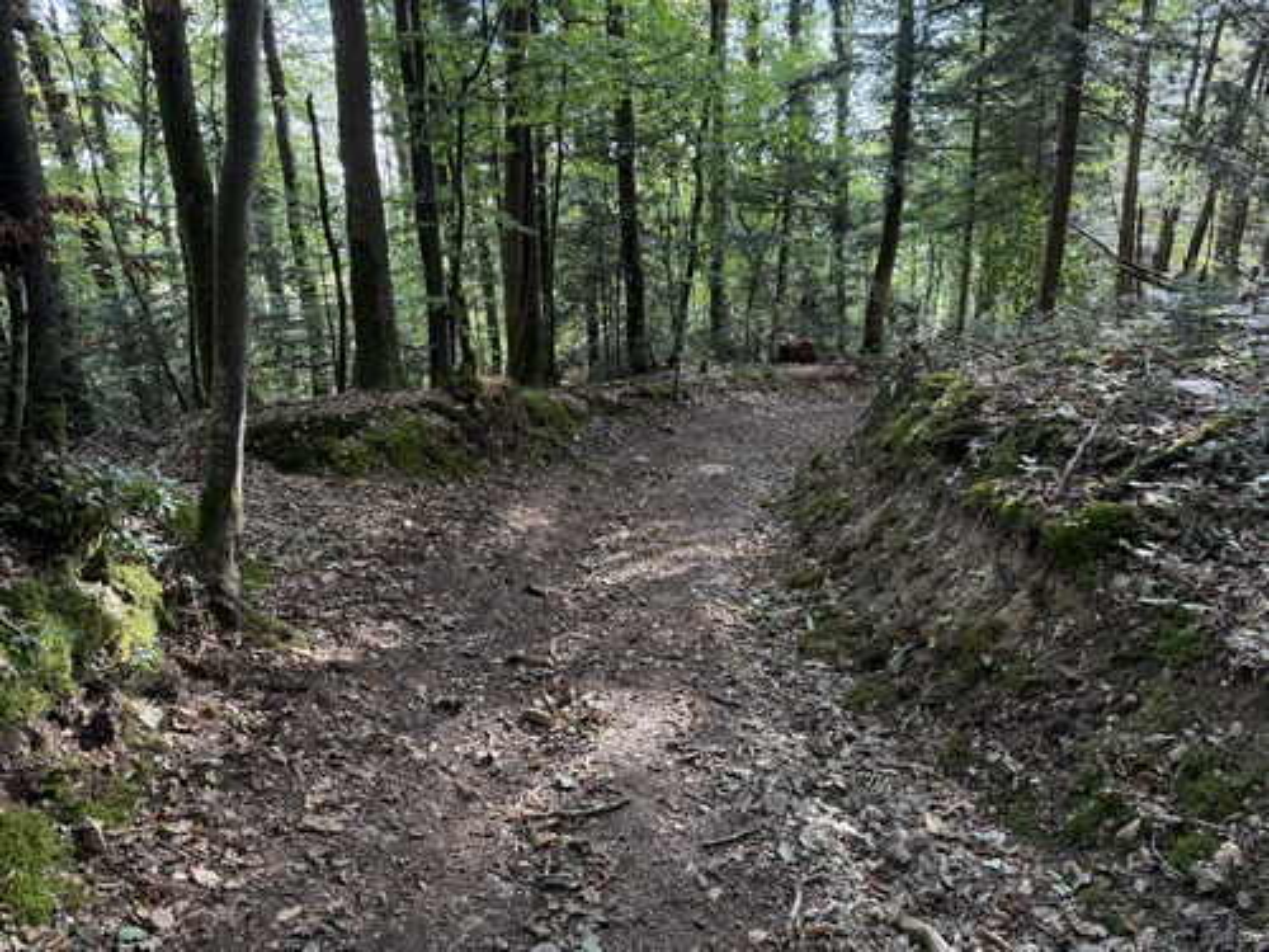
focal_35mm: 24
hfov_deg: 71.6
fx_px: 880
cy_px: 476
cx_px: 634
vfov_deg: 56.8
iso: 200
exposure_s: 1/117
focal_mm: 6.76
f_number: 1.78
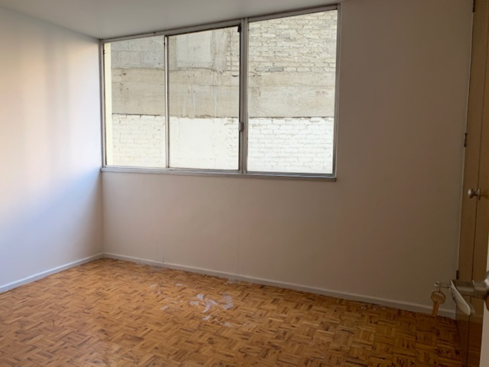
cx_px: 244
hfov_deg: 67.3
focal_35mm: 26
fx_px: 367
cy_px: 184
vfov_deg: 53.1
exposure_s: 1/121
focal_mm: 4.25
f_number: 1.8
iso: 80
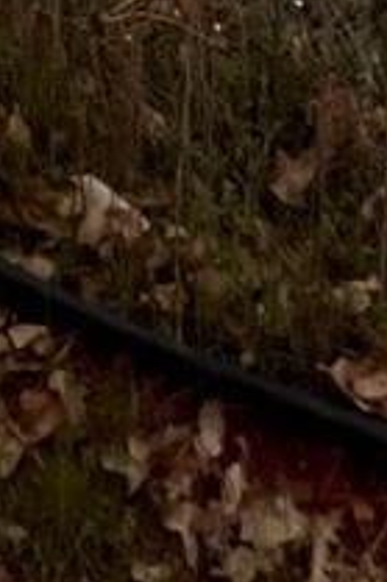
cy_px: -1239
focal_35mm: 97
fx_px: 1567
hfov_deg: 12.8
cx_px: -308
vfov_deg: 11.0
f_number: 1.8
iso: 32
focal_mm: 1.57
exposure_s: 1/847
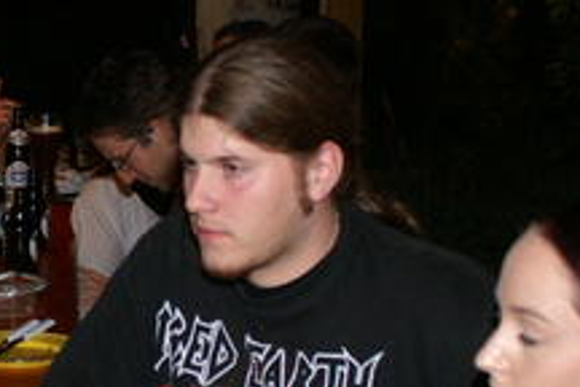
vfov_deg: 6.2
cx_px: -78
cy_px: 204
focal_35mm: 222
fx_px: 3576
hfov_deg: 9.2
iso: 400
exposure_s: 1/60
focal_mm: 50
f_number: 2.8
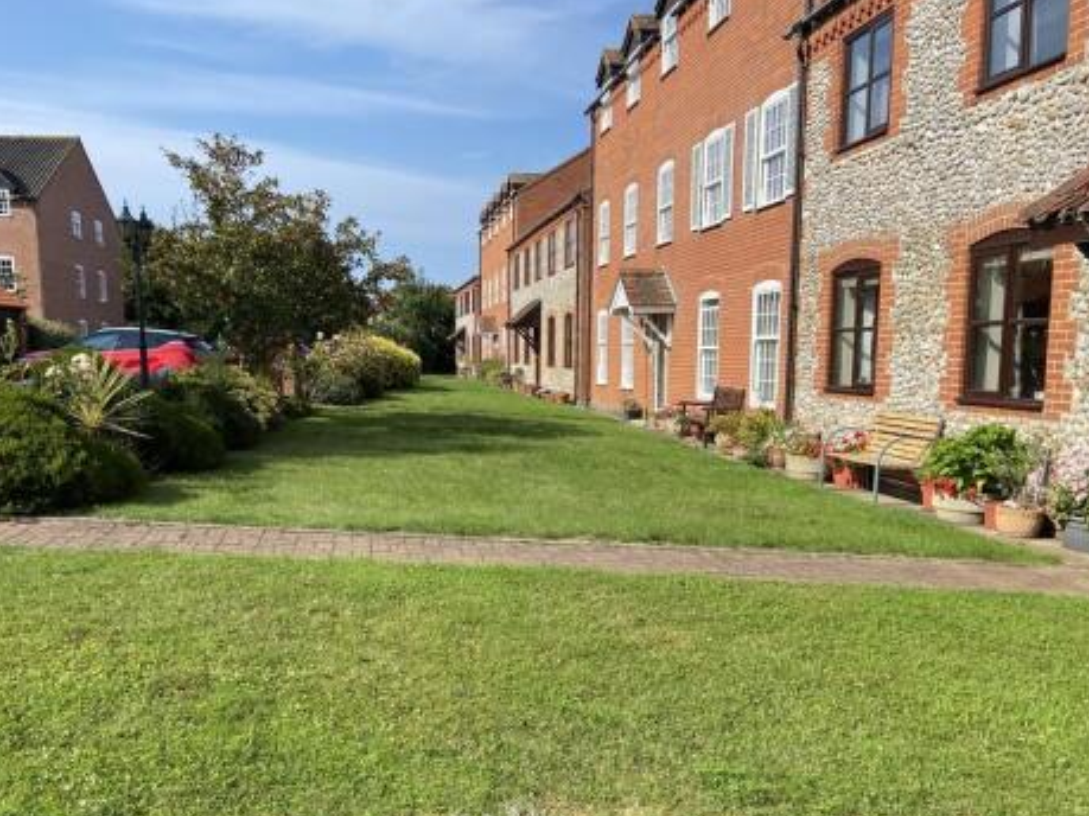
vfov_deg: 42.7
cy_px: 495
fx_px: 1038
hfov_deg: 55.1
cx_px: 452
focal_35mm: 33
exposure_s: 1/2105
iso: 32
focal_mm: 4.25
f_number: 1.8
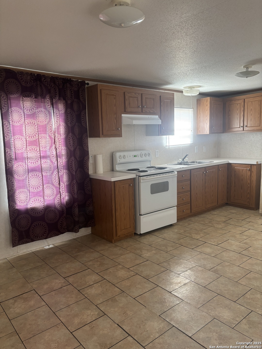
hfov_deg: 53.1
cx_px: 131
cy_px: 174
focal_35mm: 26
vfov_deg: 67.3
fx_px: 262
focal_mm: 5.96
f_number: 1.6
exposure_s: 1/71
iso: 125
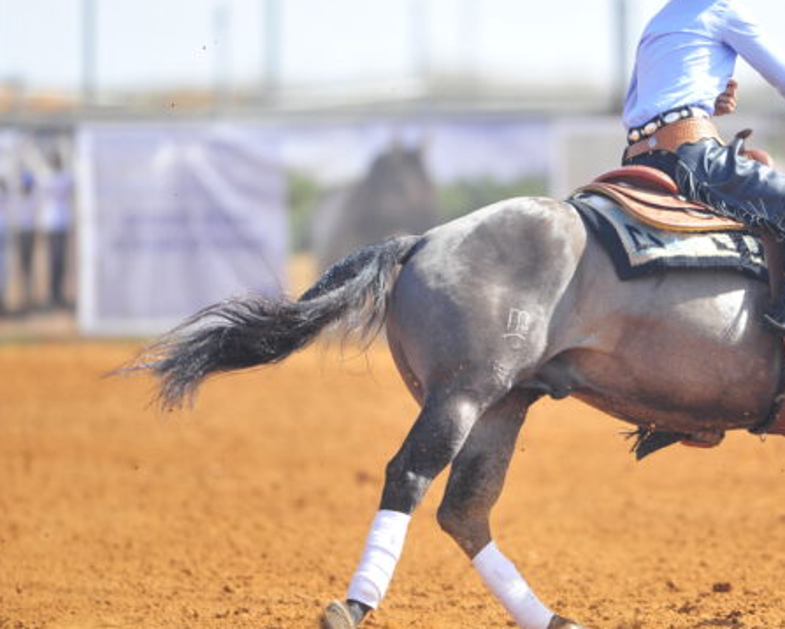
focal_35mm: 644
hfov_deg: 3.0
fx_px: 14969
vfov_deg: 2.4
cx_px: 543
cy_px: 256
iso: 400
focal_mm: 400
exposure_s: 1/2500
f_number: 3.5
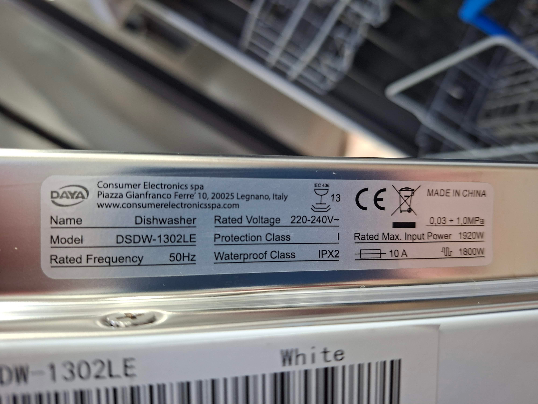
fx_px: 357
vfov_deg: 58.9
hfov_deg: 73.9
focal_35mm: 23
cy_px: 202
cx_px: 269
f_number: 1.8
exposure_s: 1/33
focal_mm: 5.54
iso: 400
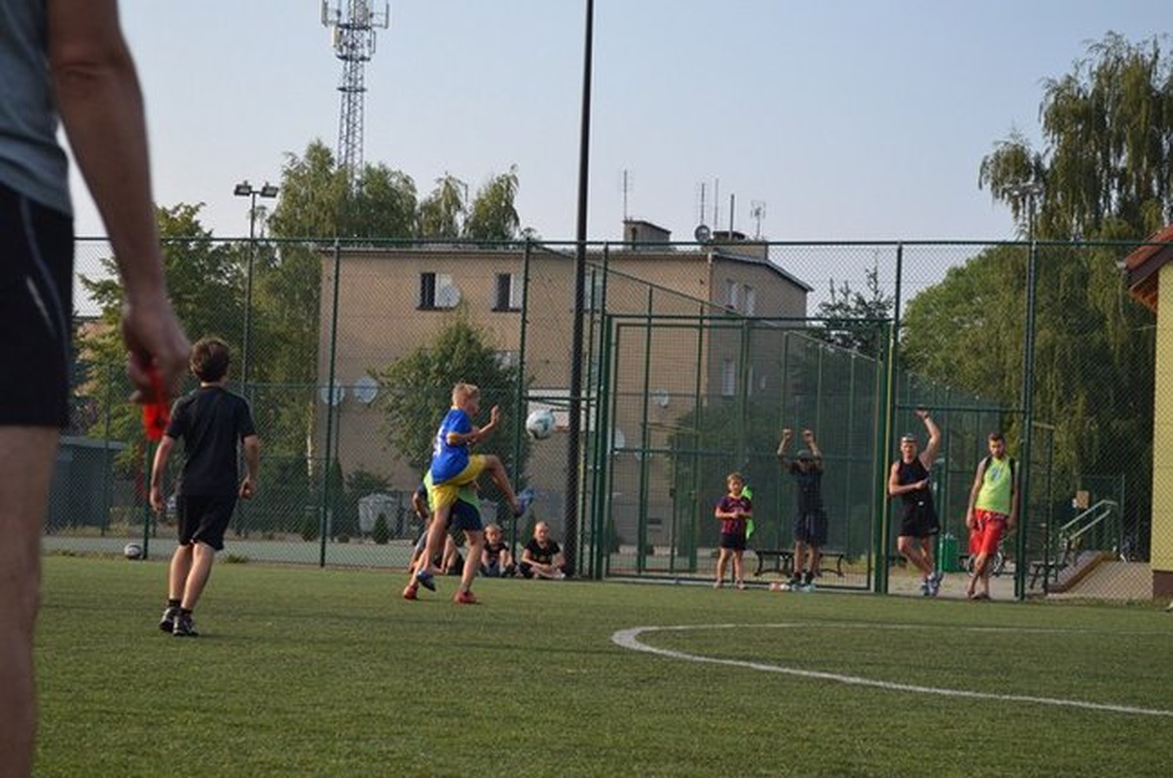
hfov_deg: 24.7
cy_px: 389
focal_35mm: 82
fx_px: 2683
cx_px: 586
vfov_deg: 16.5
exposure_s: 1/1000
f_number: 5.6
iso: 640
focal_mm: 55
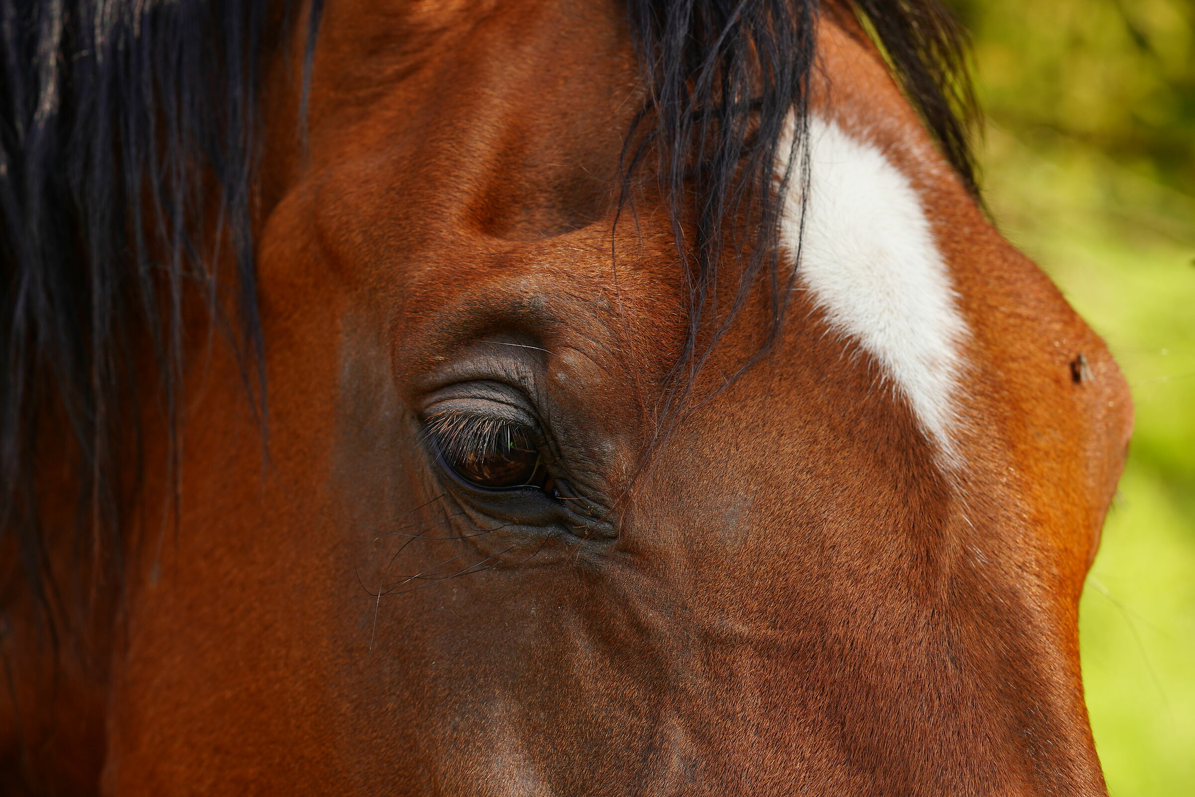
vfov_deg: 15.2
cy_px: 398
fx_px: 2987
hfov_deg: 22.6
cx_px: 598
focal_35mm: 90
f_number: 7.1
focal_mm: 90
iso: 125
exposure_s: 1/80
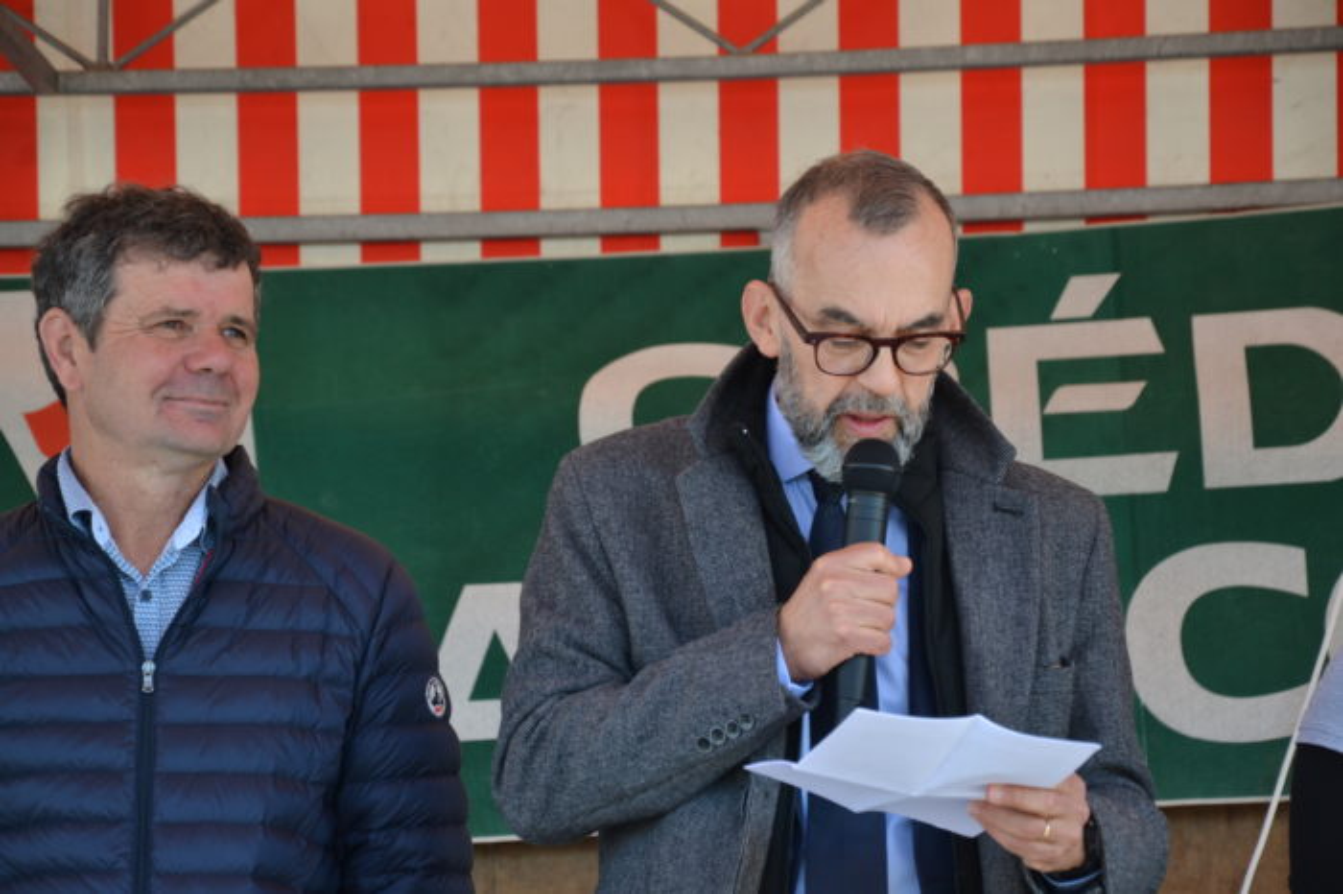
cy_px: 447
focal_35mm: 158
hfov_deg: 13.0
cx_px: 672
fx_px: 5873
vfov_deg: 8.7
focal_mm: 105
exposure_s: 1/200
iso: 400
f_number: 5.6
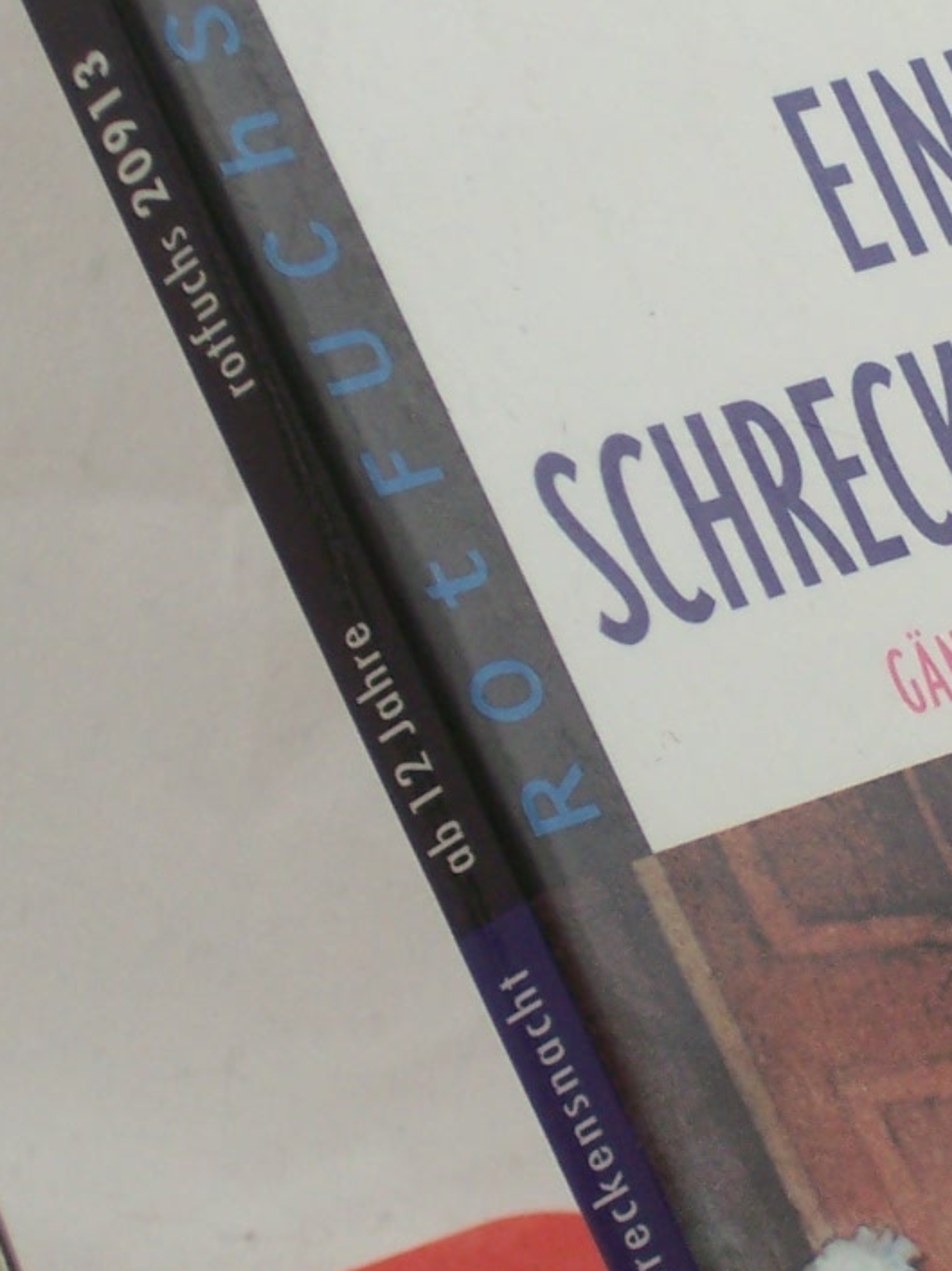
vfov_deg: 8.3
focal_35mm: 238
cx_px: 1143
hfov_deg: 6.2
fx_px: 8732
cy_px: 747
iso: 80
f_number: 4
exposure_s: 1/80
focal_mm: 13.6
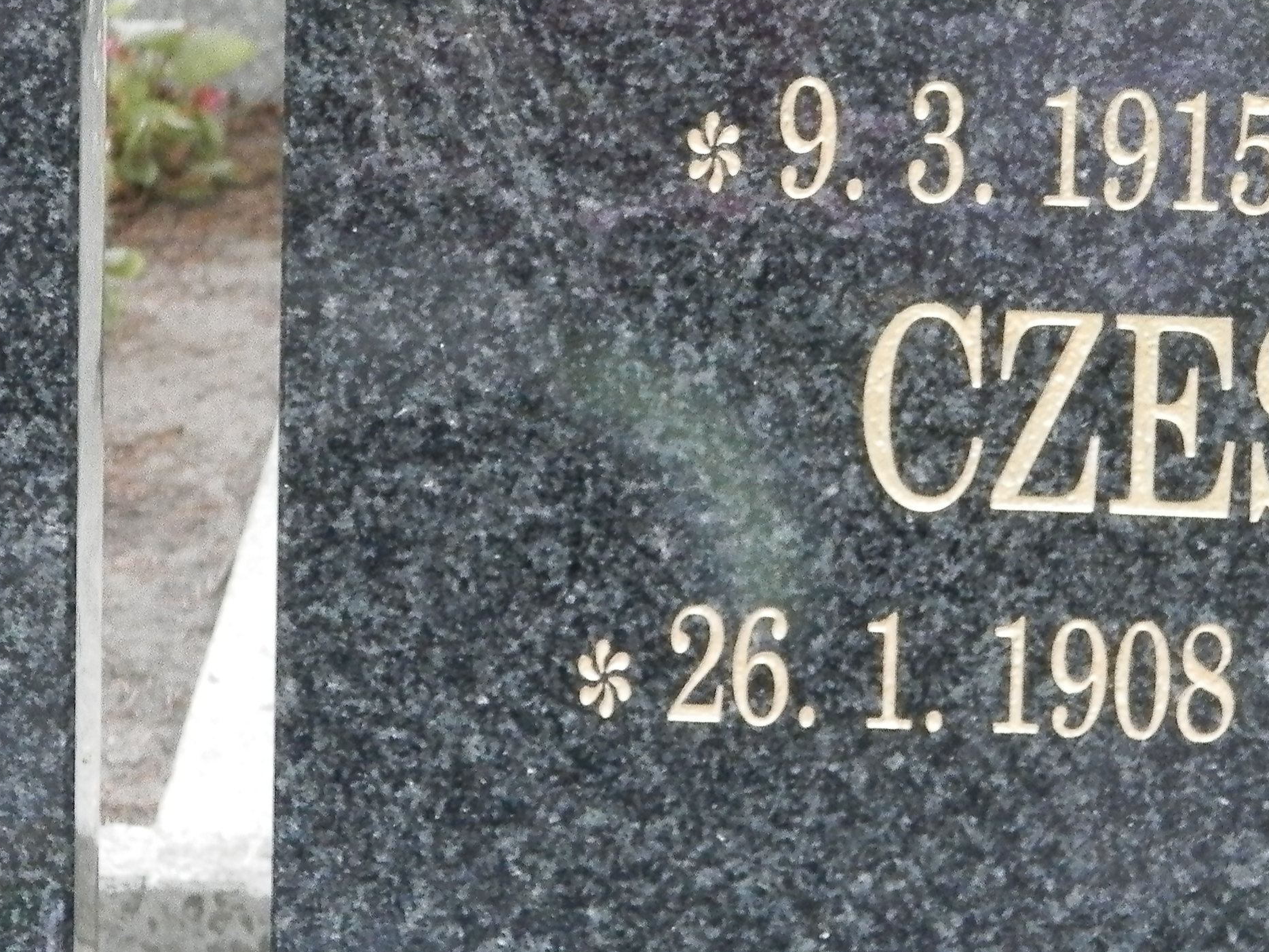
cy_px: 186
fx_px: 9570
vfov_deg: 5.7
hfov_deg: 7.6
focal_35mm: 261
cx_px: 1205
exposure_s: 1/20
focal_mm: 19
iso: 320
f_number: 4.5
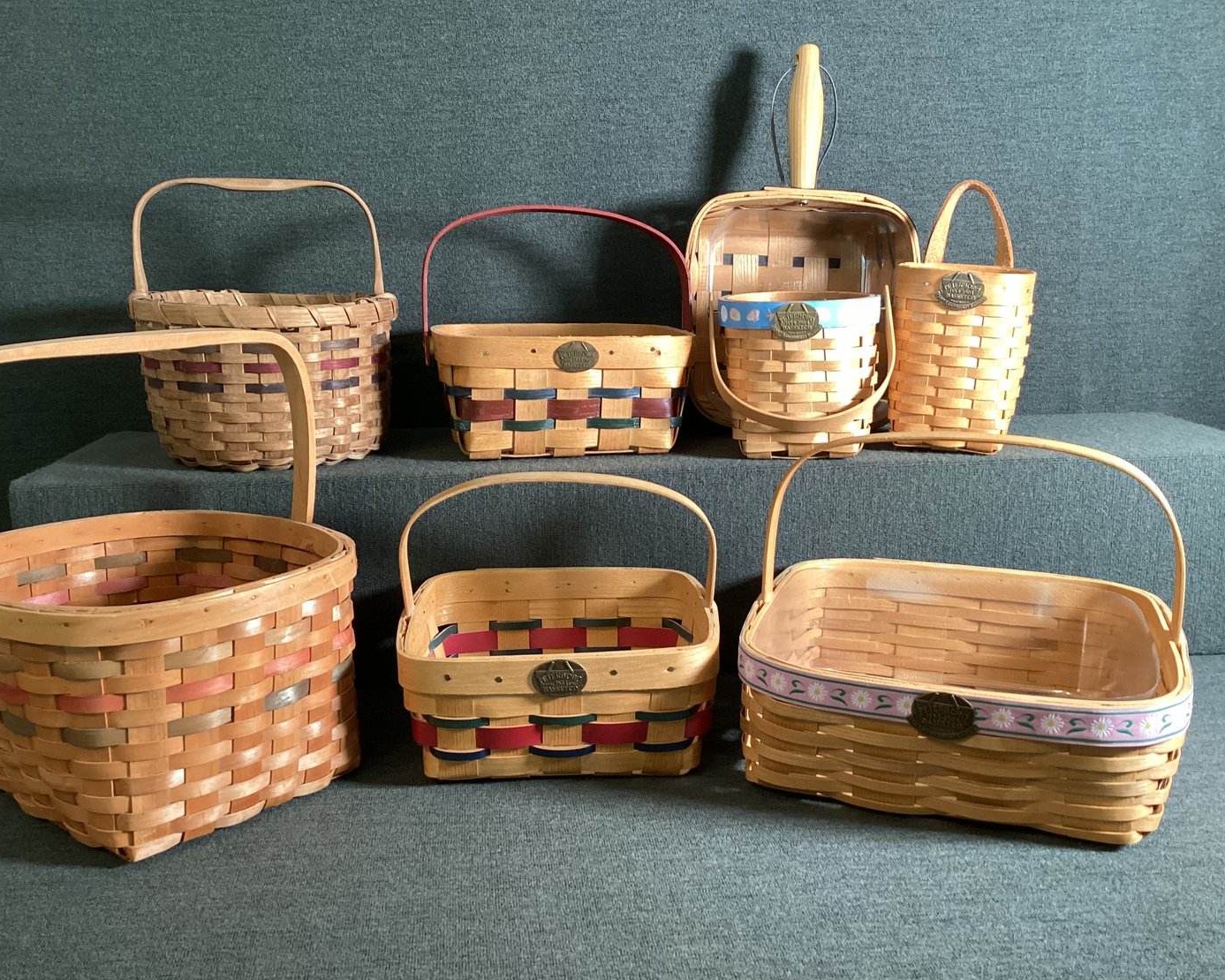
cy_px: 486
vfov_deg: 44.6
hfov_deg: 54.2
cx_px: 622
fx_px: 1197
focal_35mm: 33
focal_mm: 3.3
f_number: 2.4
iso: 250
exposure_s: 1/60
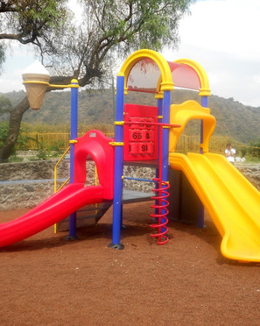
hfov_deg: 35.6
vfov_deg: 43.9
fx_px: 404
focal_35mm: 42
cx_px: 134
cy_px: 163
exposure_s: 1/500
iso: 100
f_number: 3.6
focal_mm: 5.8
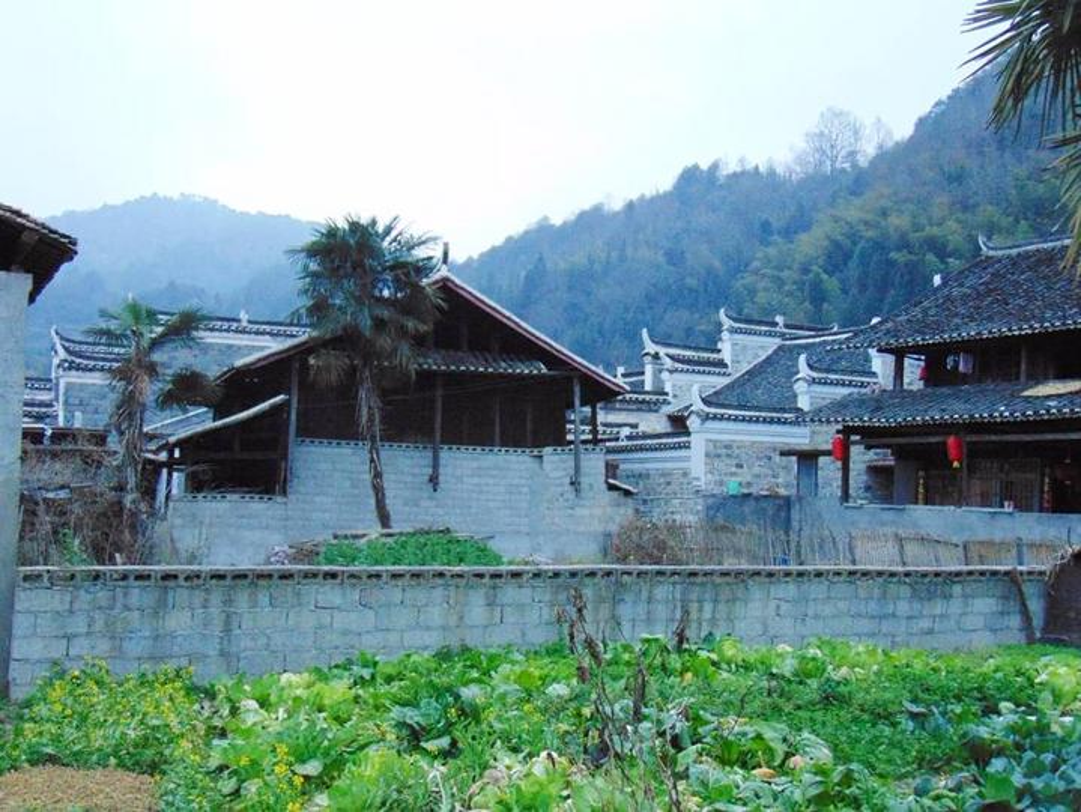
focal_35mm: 42
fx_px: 1312
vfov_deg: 34.4
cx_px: 540
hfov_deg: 44.8
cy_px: 406
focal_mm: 7.6
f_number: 3.3
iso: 400
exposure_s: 1/25
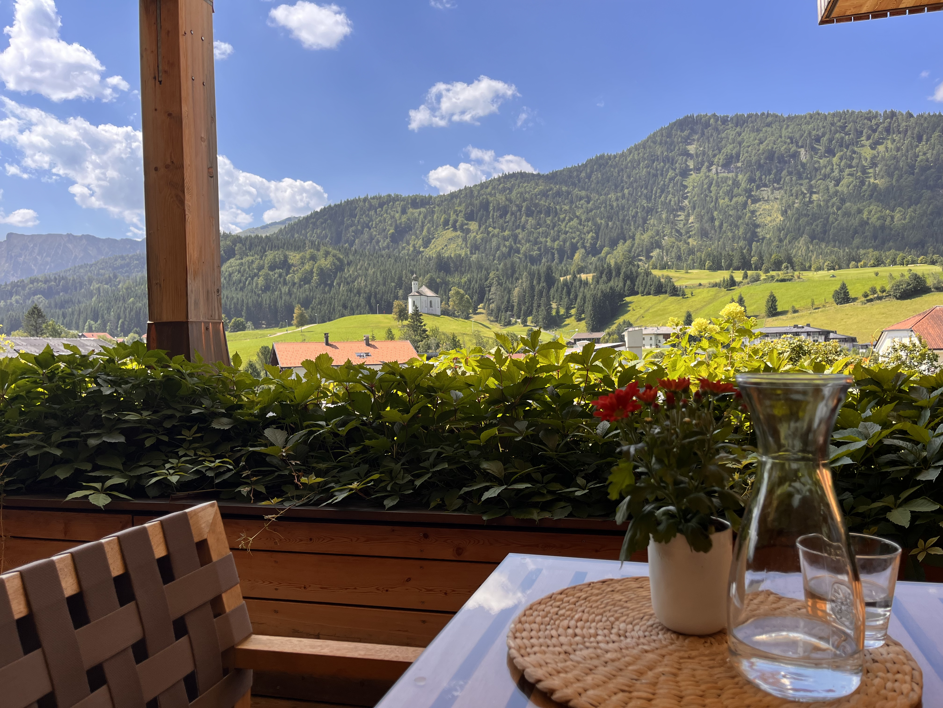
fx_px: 708
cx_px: 472
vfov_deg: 53.1
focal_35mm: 26
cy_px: 354
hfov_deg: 67.3
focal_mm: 5.1
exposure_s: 1/1647
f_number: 1.6
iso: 50
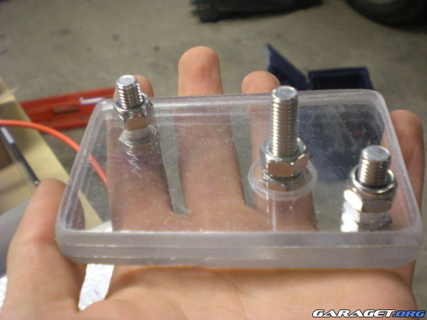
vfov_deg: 32.9
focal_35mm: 44
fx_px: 543
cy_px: 160
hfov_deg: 42.9
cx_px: 214
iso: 200
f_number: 3.5
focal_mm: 7.4
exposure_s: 1/20
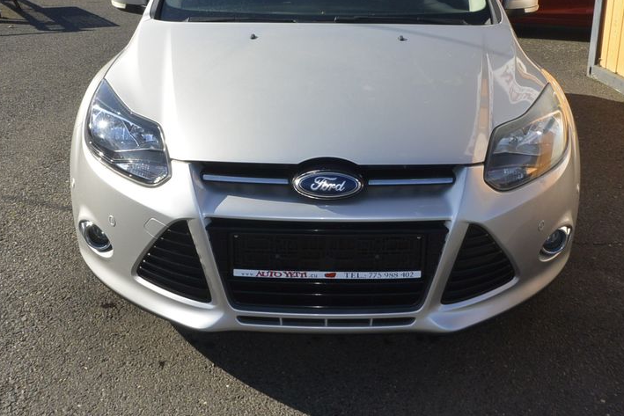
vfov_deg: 33.9
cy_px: 140
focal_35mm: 39
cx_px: 326
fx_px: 676
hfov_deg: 49.5
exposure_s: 1/250
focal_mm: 10
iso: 160
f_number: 9
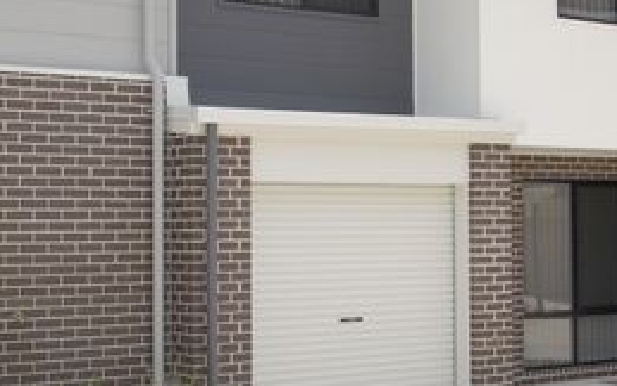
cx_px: 233
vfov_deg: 18.1
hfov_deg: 28.5
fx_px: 1211
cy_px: 178
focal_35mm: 72
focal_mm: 26
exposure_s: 1/500
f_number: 11
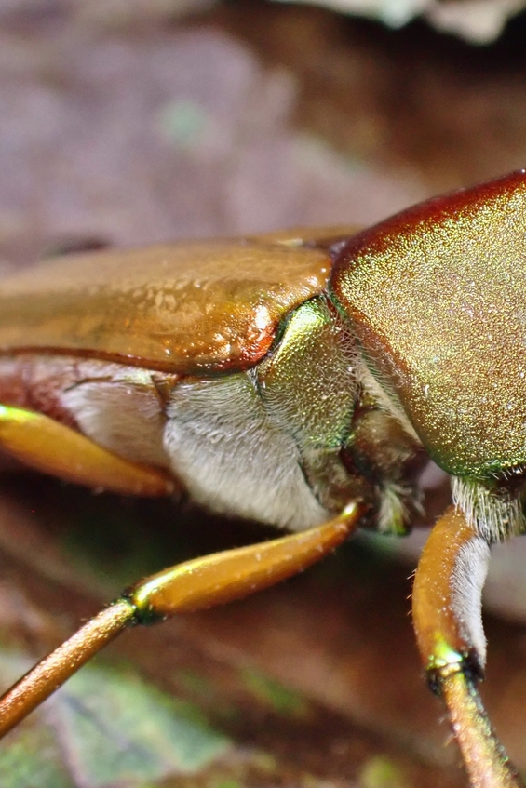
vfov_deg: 14.7
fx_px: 3067
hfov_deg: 9.7
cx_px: 492
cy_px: 394
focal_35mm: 140
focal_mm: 18
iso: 1000
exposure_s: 1/160
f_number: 18
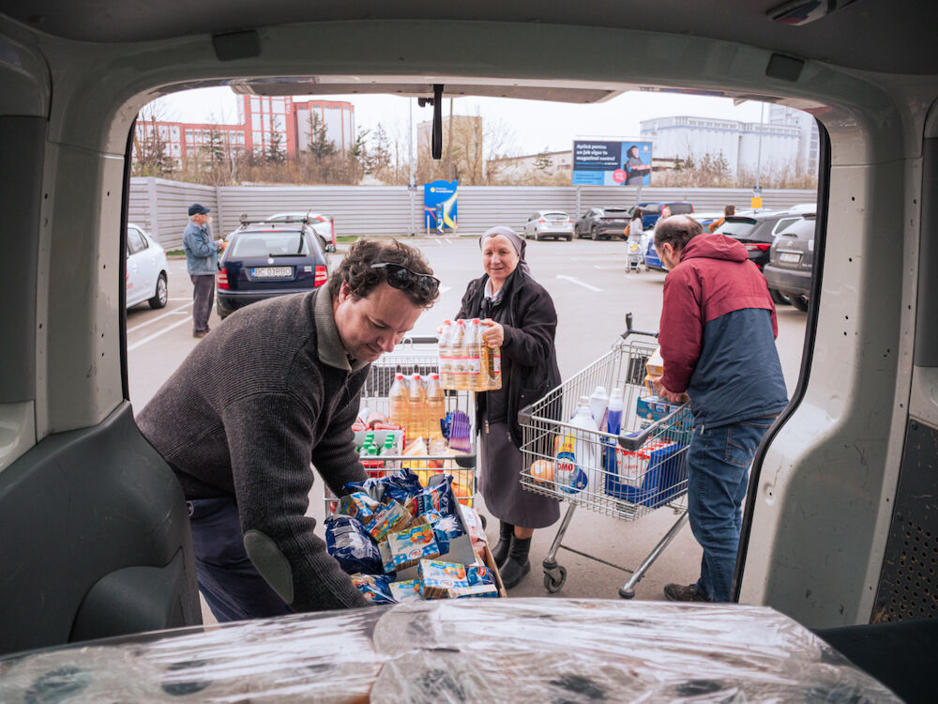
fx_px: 650
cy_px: 352
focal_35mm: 24
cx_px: 469
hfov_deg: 71.6
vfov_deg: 56.8
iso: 400
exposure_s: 1/1000
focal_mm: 12
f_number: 2.8
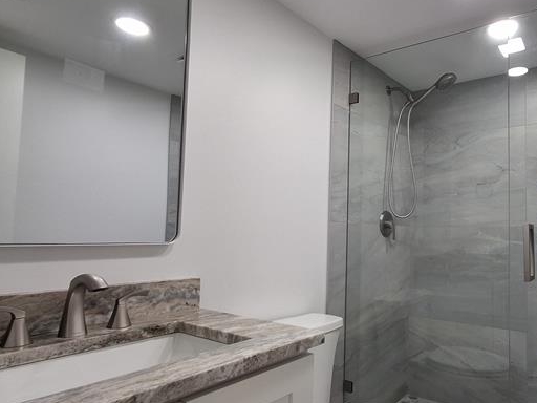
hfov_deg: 66.2
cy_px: 216
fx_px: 388
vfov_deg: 54.8
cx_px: 385
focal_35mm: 25
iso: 50
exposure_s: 1/60
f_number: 2.2
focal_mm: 1.64
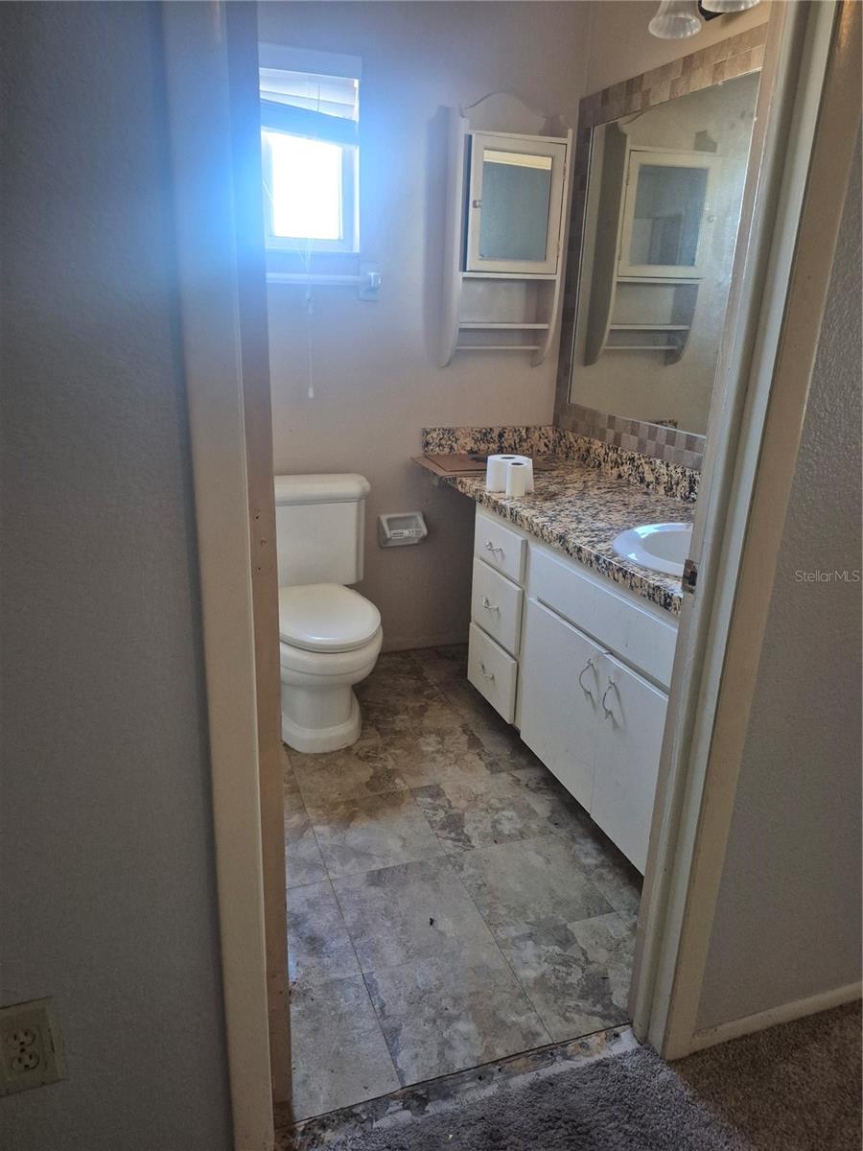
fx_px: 765
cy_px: 576
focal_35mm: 23
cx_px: 432
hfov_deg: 58.9
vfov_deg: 73.9
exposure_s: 1/120
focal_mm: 5.4
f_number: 1.8
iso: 800
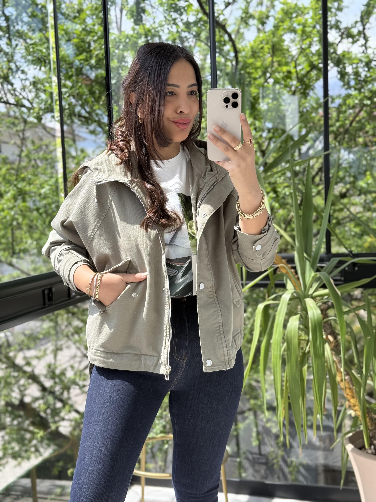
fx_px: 695
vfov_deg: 39.7
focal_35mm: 48
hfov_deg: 30.3
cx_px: 188
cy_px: 251
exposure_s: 1/574
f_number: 1.78
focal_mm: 6.76
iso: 80
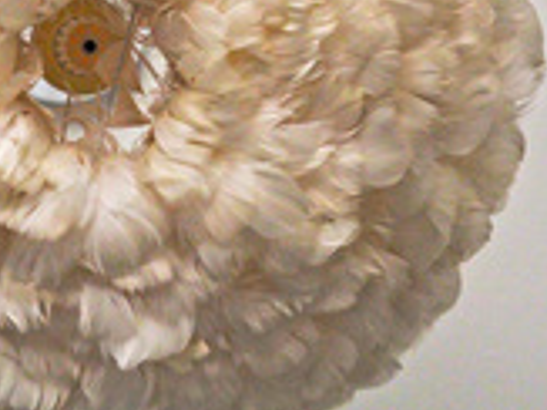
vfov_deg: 6.9
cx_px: 67
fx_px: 3395
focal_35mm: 215
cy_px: 72
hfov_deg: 9.2
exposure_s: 1/250
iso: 640
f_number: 2.8
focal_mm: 38
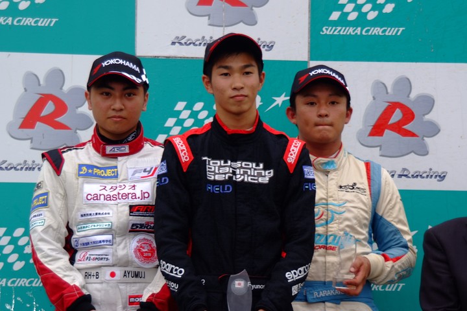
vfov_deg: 9.6
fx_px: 1855
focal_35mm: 143
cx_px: 234
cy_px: 156
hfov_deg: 14.3
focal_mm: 95
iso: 200
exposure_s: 1/60
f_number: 5.3
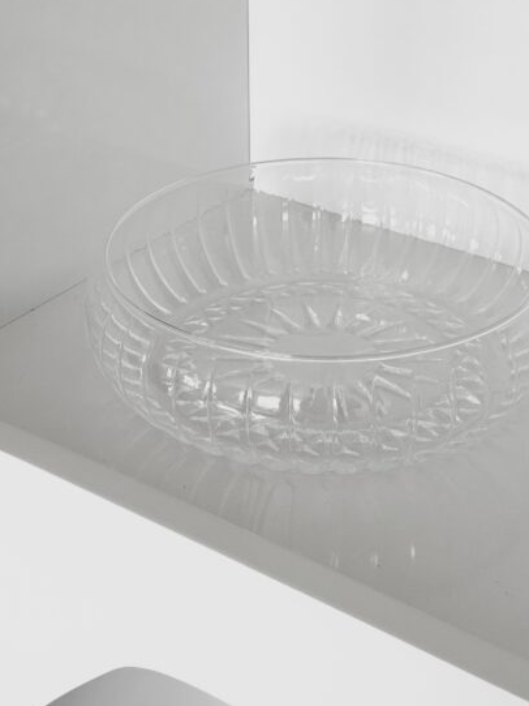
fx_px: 1446
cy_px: 211
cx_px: 285
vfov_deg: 27.2
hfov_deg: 20.7
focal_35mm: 71
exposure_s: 1/141
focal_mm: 6.76
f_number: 1.78
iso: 50
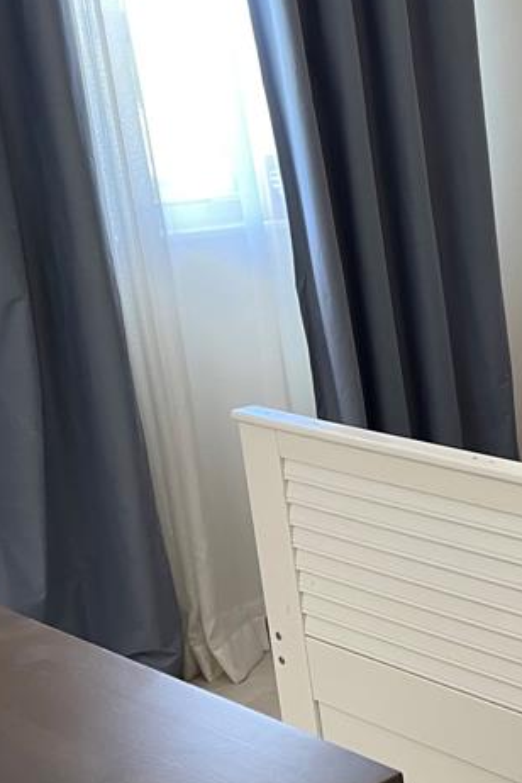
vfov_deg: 33.3
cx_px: 769
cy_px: 469
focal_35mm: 60
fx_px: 1305
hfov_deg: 19.8
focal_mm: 5.1
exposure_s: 1/60
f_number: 1.6
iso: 125
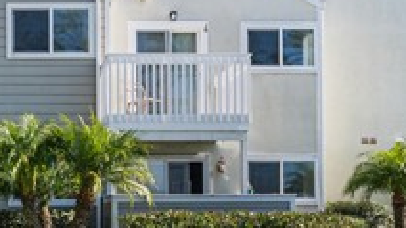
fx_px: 646
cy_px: 196
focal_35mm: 60
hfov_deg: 33.3
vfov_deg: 19.7
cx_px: 50
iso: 100
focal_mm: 19
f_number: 8
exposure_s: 1/640
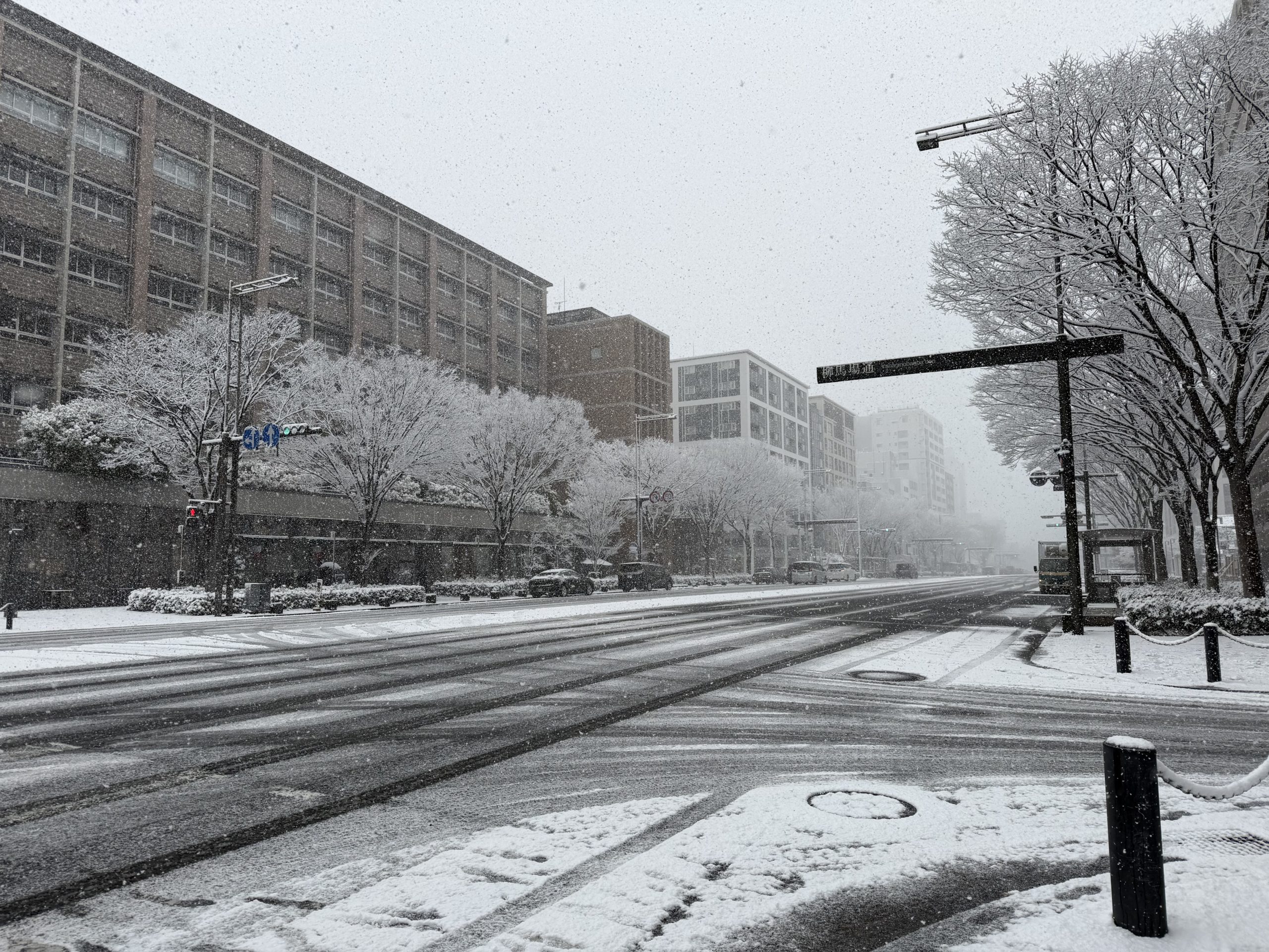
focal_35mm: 24
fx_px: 880
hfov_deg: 71.6
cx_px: 634
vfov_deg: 56.8
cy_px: 476
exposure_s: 1/2801
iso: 80
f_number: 1.78
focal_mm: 6.76
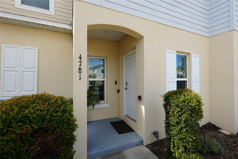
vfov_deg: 73.8
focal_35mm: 16
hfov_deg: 96.7
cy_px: 80
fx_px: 106
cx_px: 119
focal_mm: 11
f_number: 5
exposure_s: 1/250
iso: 80
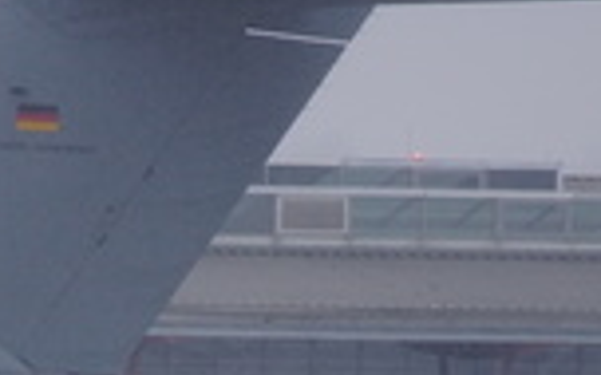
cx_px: 174
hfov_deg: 0.9
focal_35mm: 2418
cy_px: 409
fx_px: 39605
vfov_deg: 0.5
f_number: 6.3
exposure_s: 1/500
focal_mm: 600
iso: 400
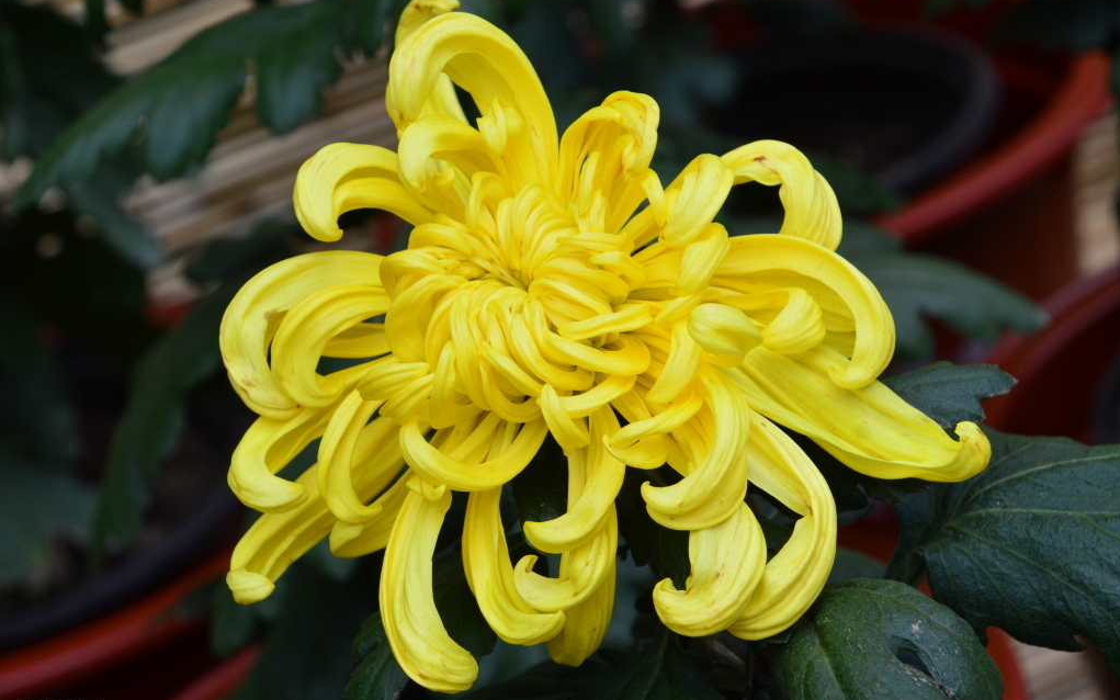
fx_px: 4441
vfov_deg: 9.0
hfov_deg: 14.4
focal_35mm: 146
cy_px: 360
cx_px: 561
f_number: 10
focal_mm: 95
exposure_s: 1/250
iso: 450
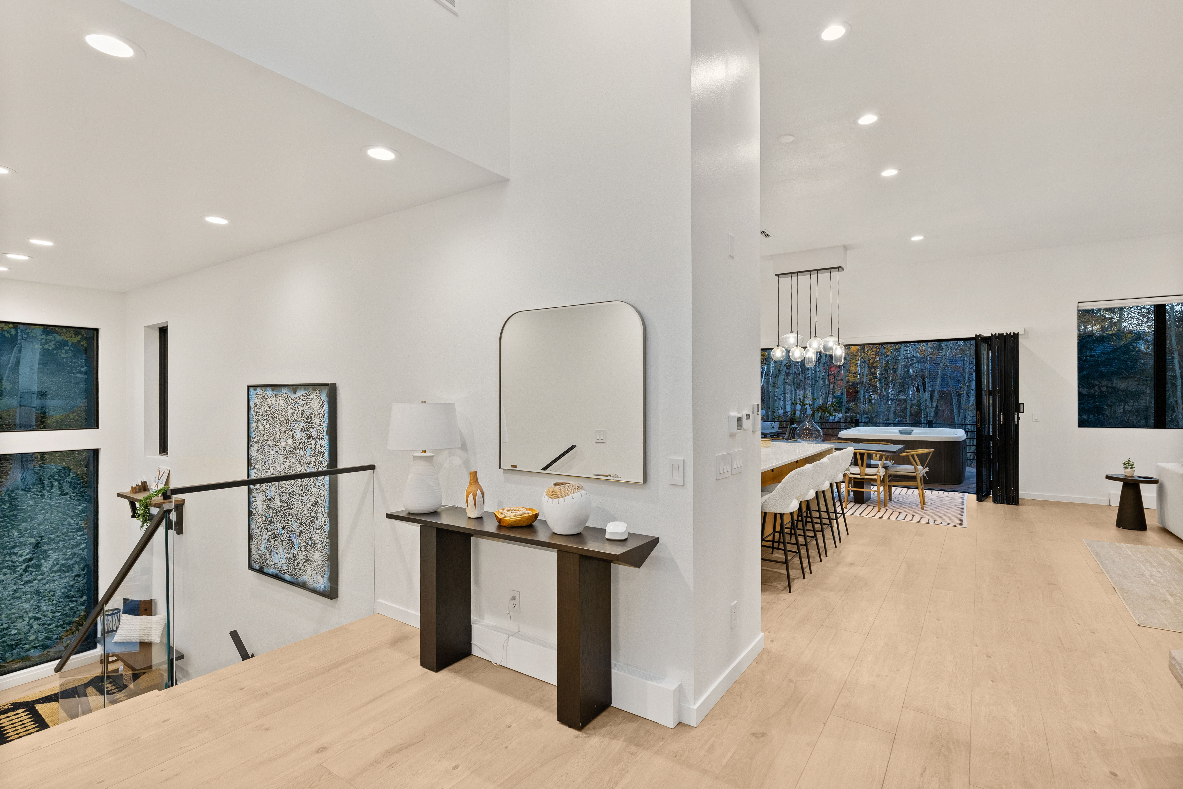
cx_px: 592
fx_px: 559
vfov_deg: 70.4
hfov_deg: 93.3
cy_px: 394
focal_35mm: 17
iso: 640
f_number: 7.1
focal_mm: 17
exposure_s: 1/4
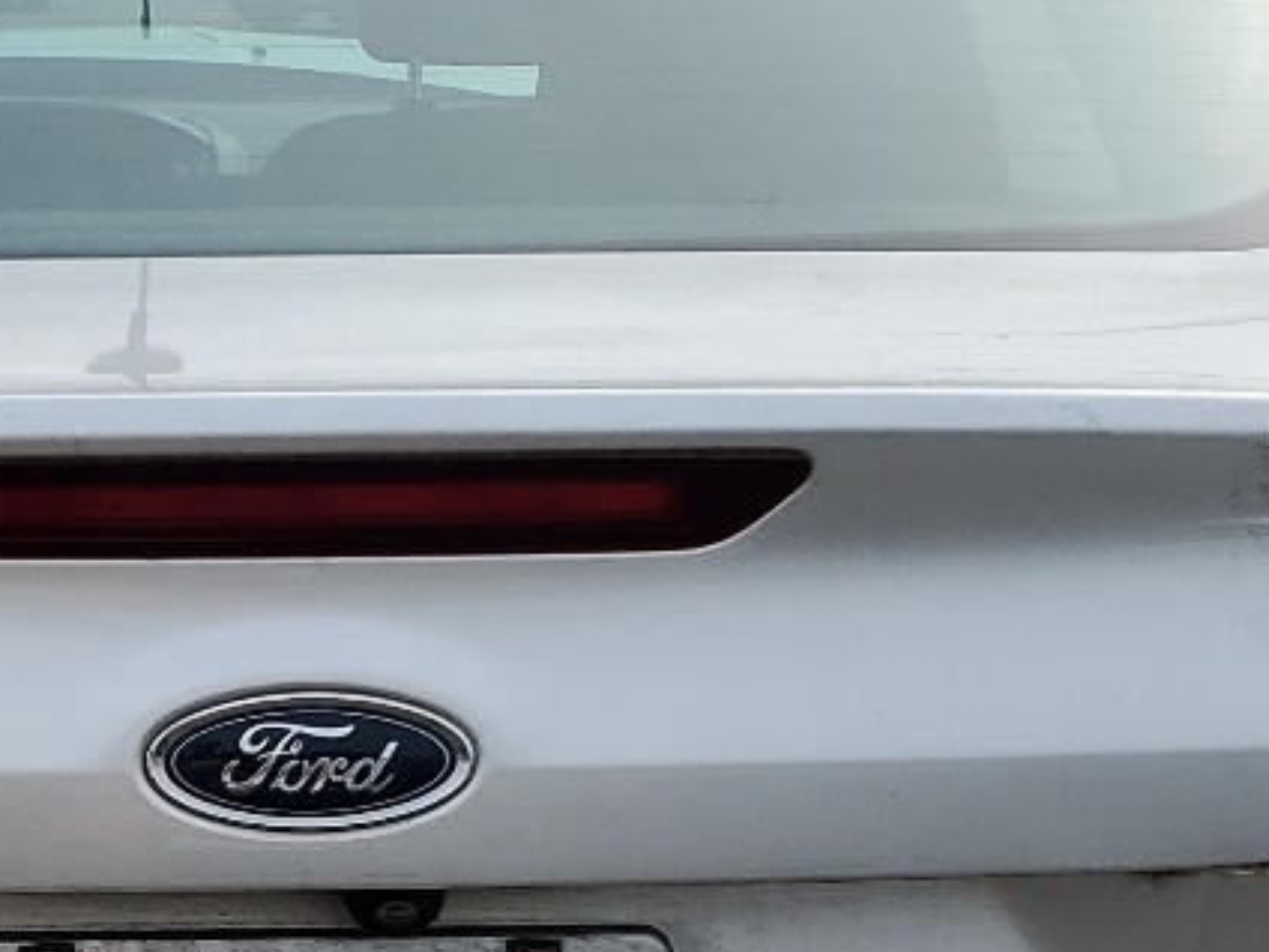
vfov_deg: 14.9
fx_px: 3593
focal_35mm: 98
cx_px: 99
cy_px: 925
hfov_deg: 19.6
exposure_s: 1/3333
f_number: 1.5
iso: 50
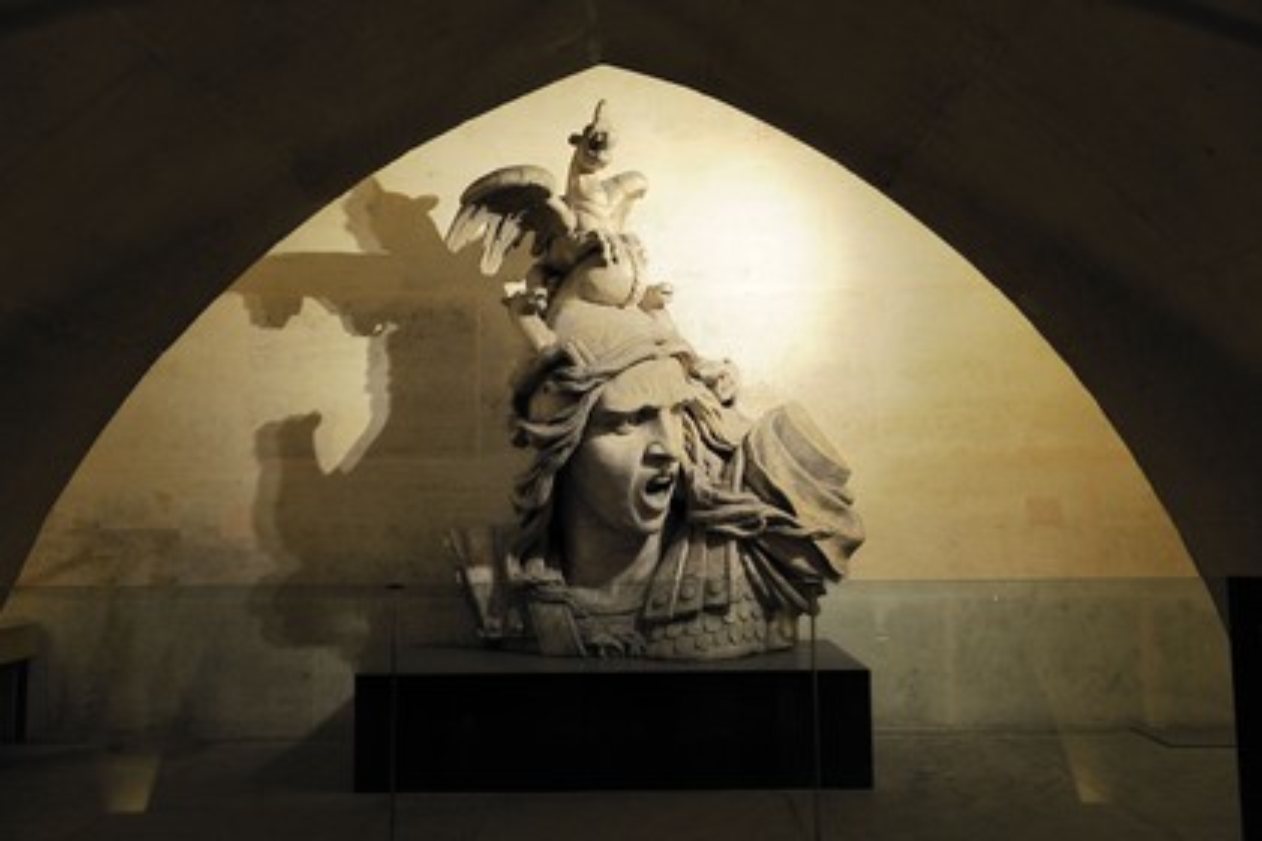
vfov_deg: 37.9
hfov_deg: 54.4
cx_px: 631
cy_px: 420
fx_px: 1227
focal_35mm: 35
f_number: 4
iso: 1600
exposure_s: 1/50
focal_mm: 35
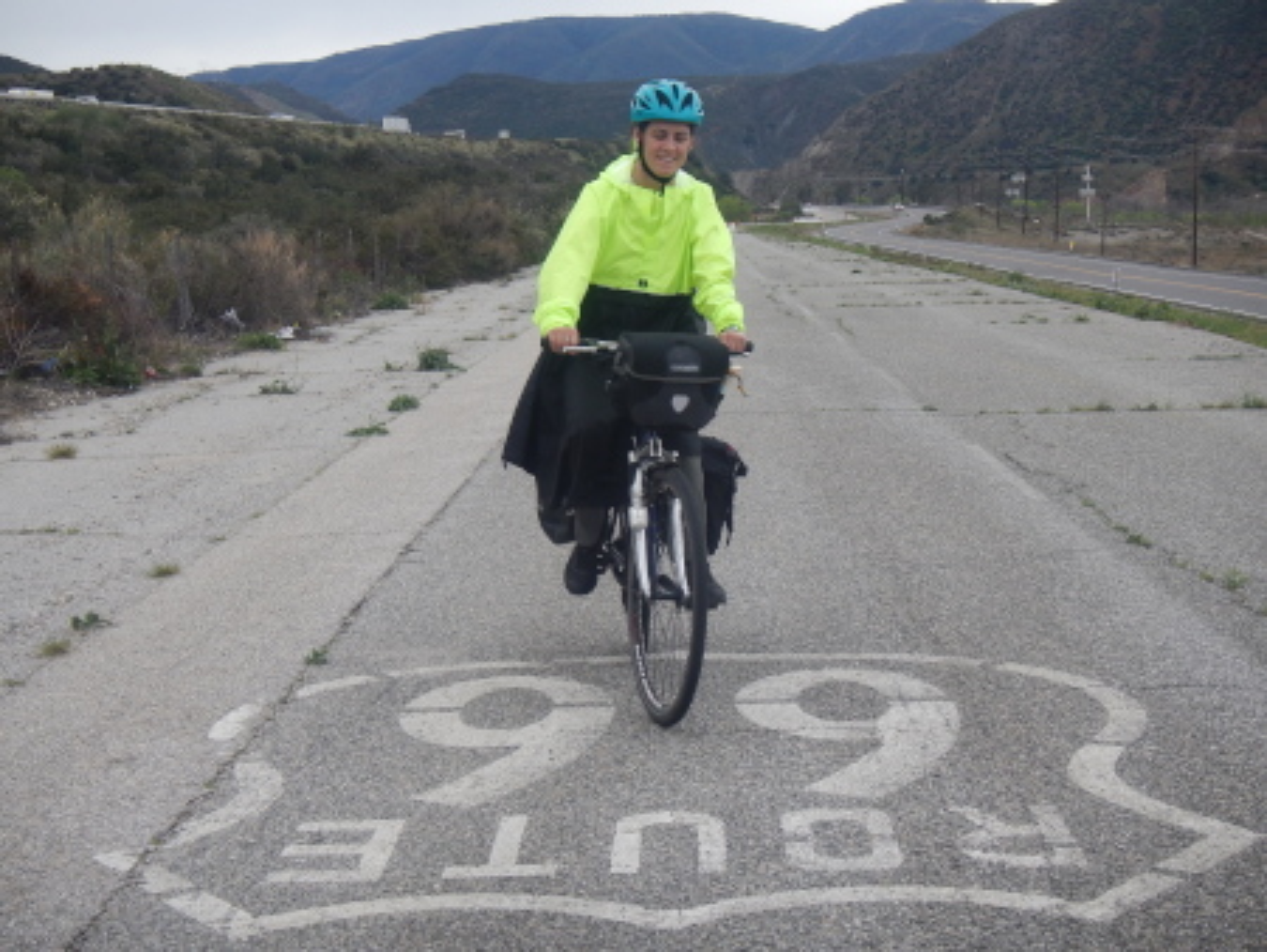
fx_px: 2380
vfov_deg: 22.6
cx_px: 634
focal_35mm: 65
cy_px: 476
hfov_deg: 29.8
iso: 125
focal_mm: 11.7
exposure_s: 1/125
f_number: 4.2
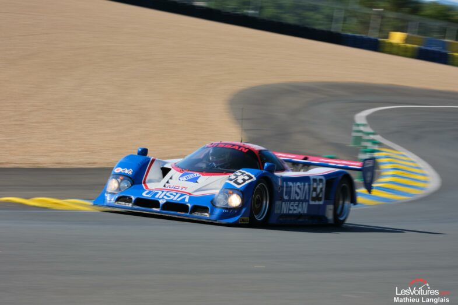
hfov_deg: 13.7
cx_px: 229
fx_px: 1908
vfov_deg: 9.1
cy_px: 152
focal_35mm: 150
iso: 160
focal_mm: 100
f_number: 9
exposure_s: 1/125
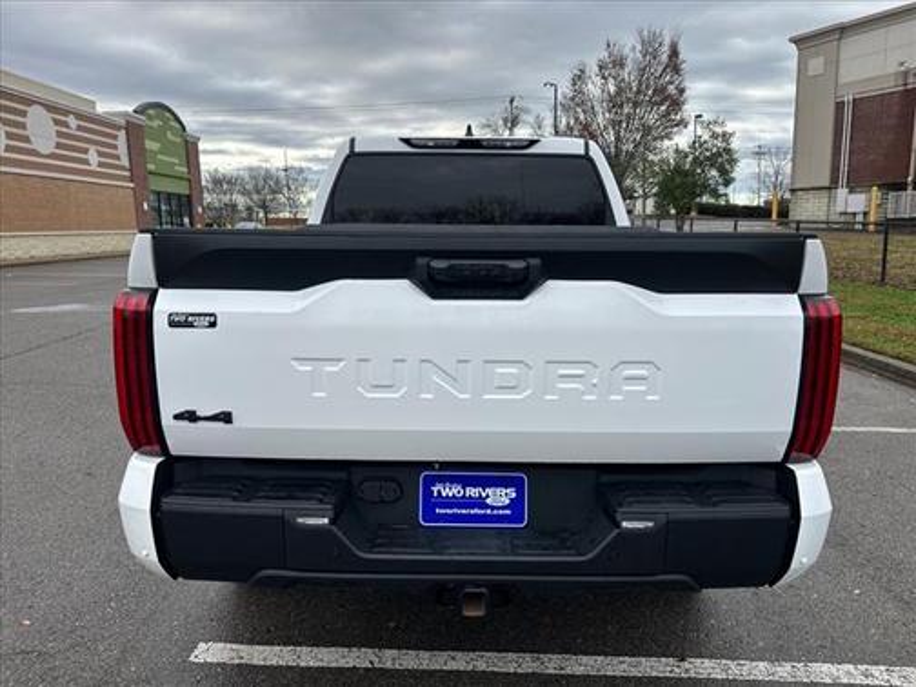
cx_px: 458
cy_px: 344
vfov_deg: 56.8
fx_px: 635
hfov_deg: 71.6
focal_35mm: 24
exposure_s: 1/1949
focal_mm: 6.86
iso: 80
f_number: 1.78
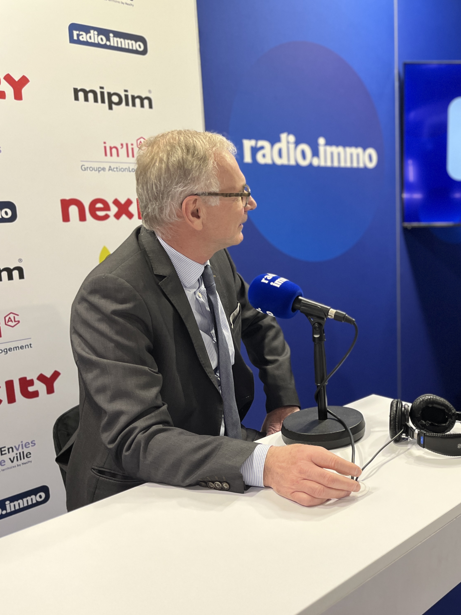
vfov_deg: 52.6
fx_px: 622
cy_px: 306
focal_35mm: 35
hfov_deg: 38.7
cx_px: 389
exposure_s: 1/100
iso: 125
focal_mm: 5.1
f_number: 1.6
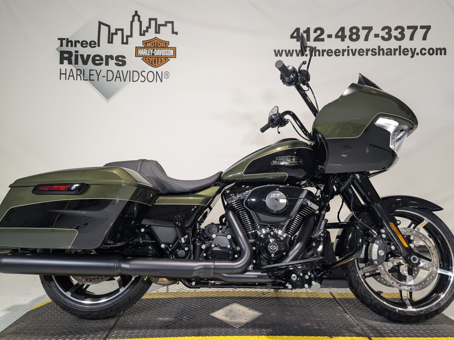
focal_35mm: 24
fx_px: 315
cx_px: 227
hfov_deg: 71.6
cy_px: 170
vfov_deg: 56.8
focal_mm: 6.81
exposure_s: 1/60
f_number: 1.85
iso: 49
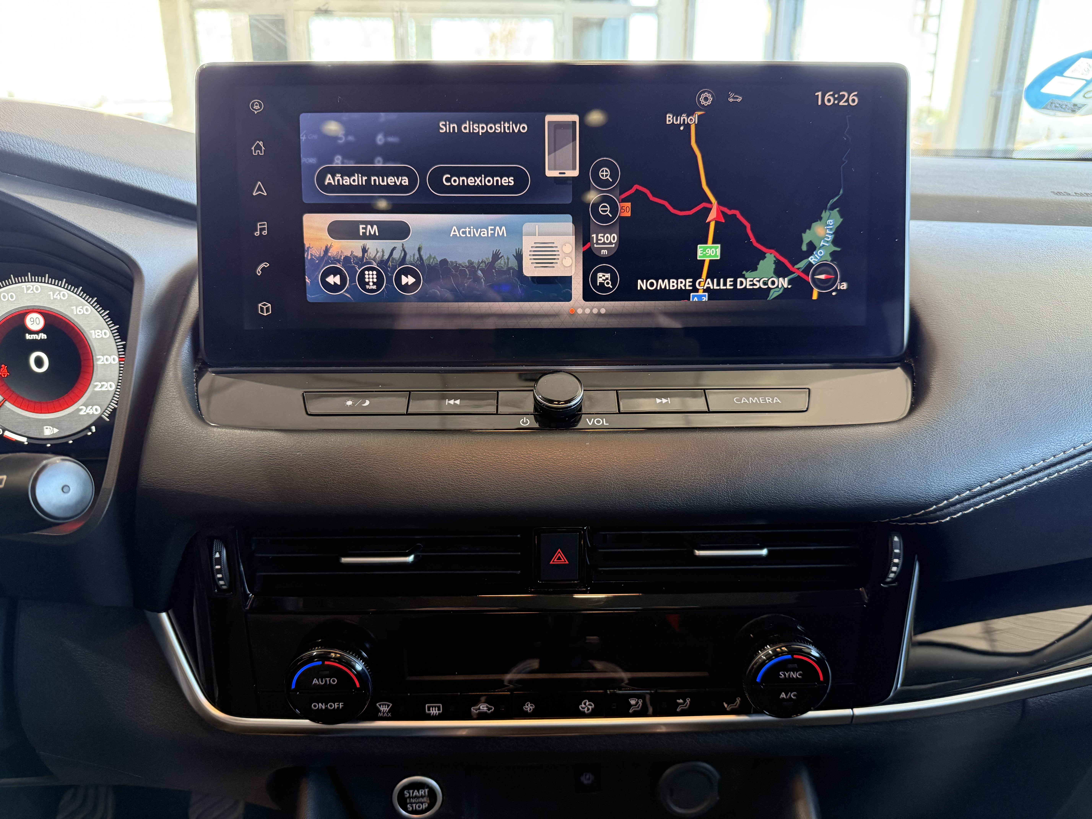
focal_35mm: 24
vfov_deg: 56.8
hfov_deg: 71.6
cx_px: 546
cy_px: 410
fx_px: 757
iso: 320
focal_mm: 6.76
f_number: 1.78
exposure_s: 1/58
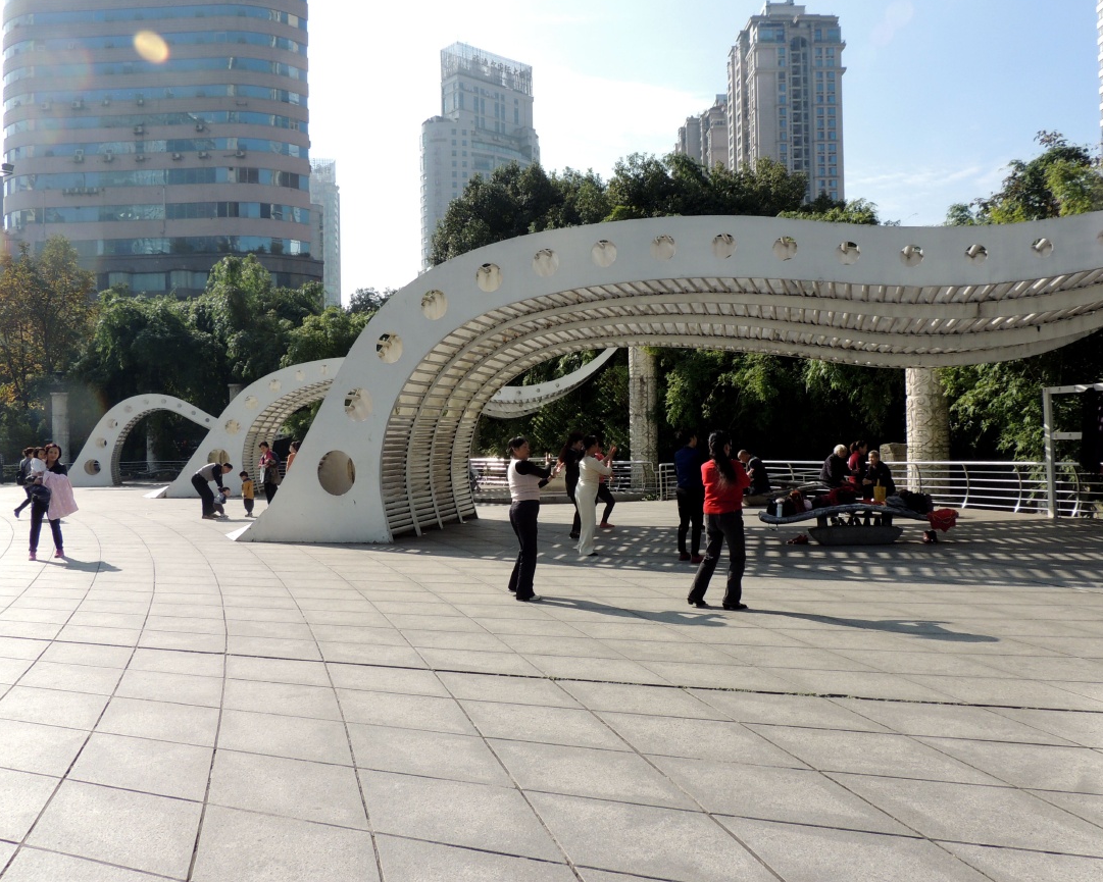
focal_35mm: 26
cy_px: 427
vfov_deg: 54.9
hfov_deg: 66.0
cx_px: 560
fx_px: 849
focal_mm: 4.3
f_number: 3
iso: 100
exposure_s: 1/1000
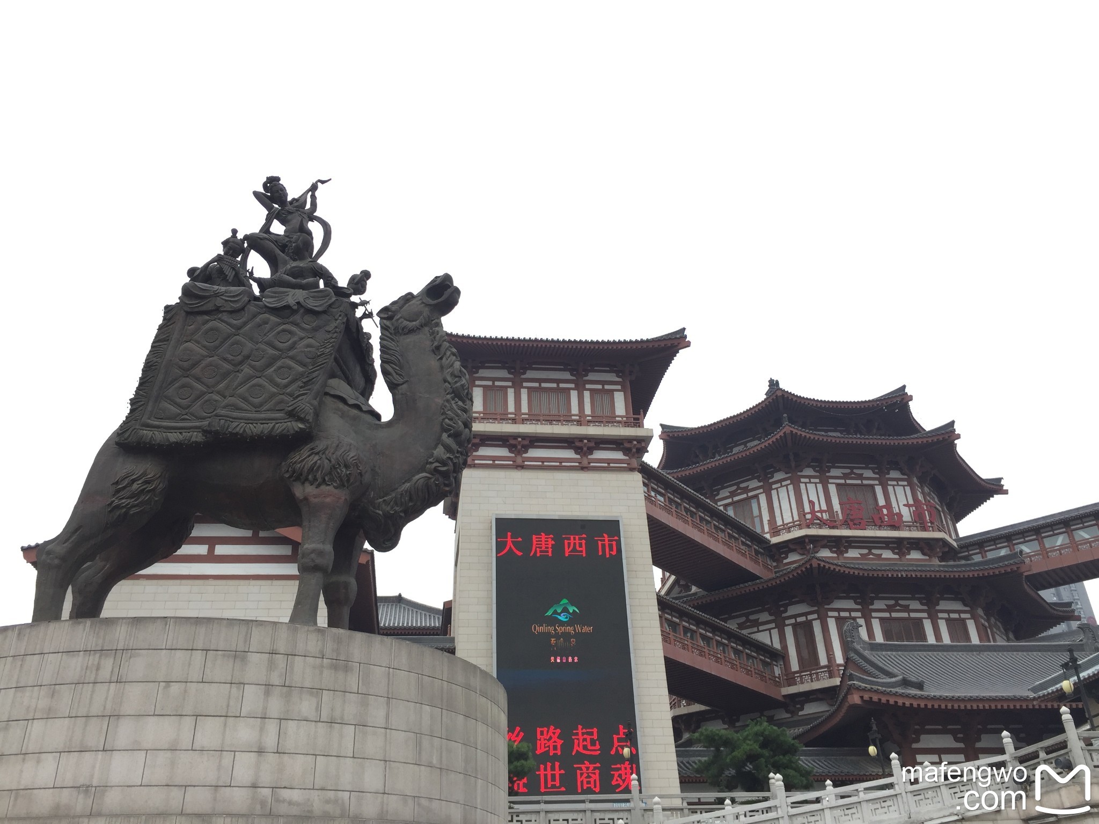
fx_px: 921
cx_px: 550
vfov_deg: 48.2
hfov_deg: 61.7
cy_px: 412
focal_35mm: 29
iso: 32
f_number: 2.2
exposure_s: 1/565
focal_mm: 4.15
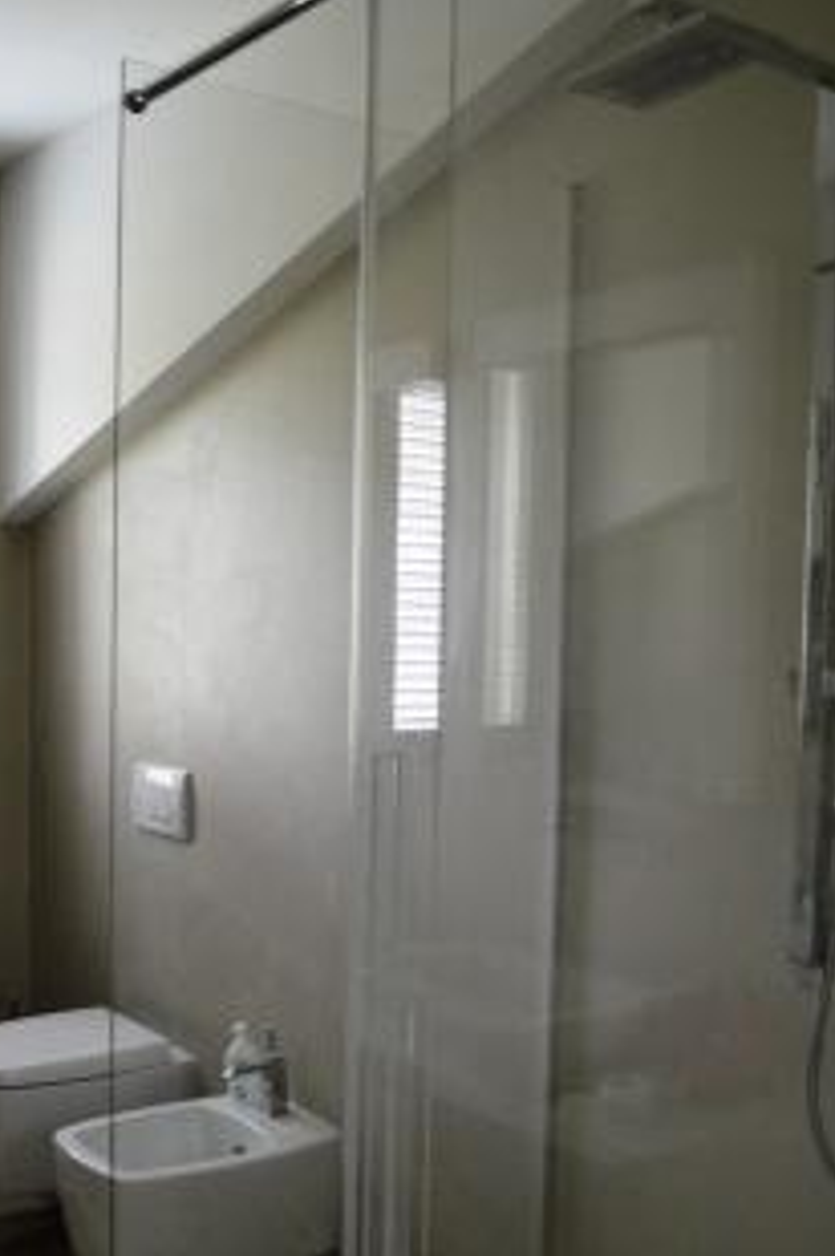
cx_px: 369
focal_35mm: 39
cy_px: 741
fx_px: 1360
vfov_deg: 49.3
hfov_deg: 34.1
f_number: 3.5
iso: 1250
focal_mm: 18
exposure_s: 1/15
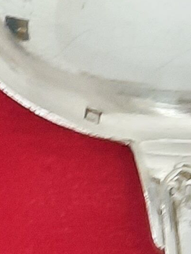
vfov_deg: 9.6
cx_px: -134
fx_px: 1383
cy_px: 568
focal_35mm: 188
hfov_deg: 7.7
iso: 400
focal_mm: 4.6
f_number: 2
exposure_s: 1/25
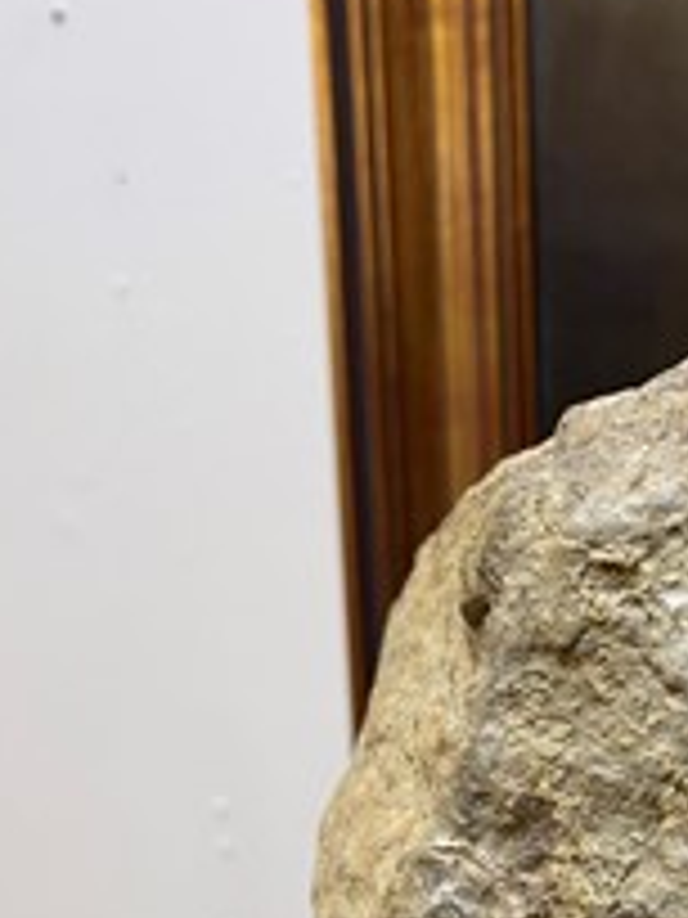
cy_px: 688
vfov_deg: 36.6
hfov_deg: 27.6
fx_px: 1352
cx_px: 616
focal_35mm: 51
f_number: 1.6
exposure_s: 1/50
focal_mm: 5.1
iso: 100
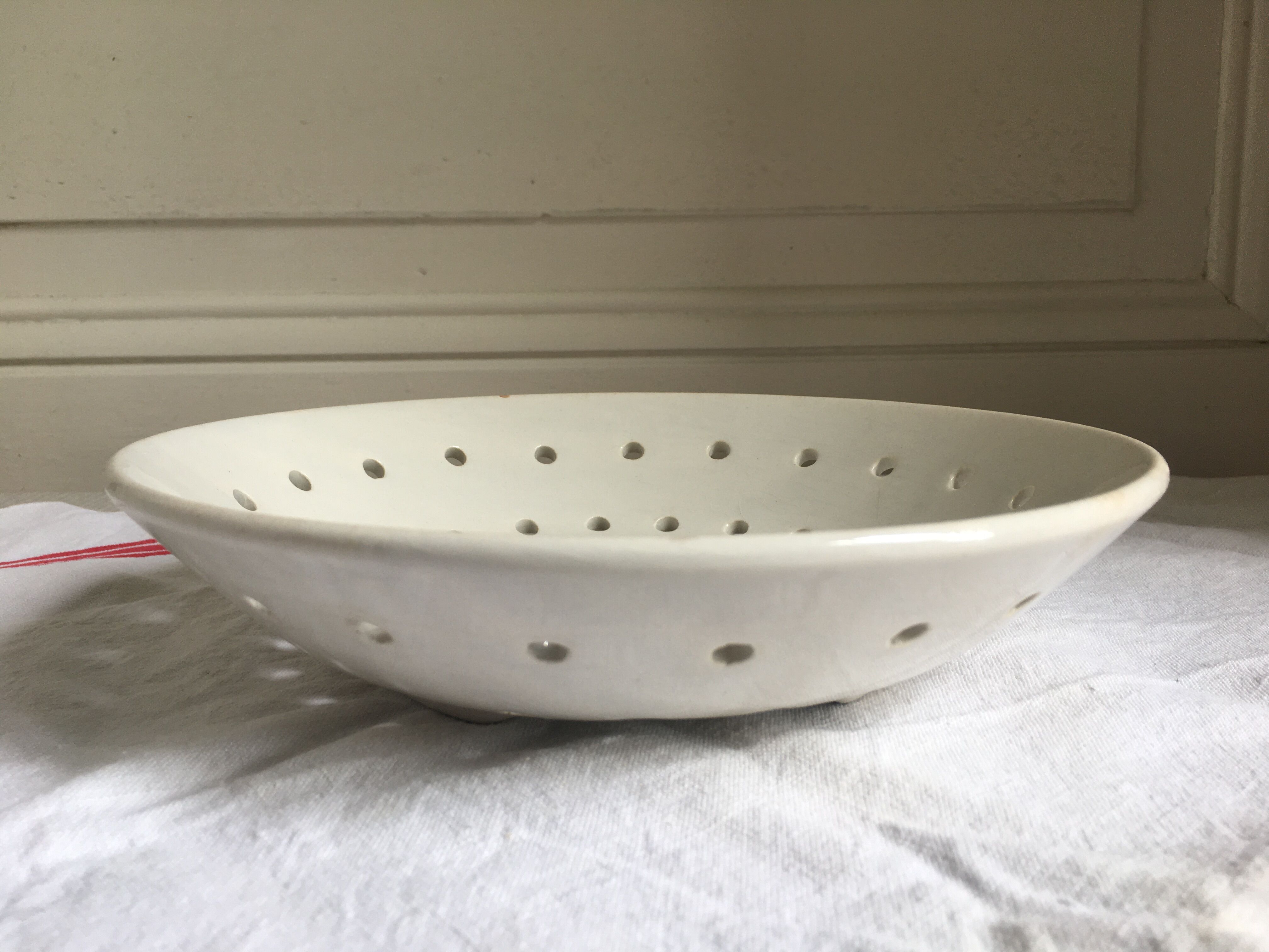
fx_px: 1063
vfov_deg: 48.2
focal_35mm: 29
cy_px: 476
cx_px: 634
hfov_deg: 61.7
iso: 32
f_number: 2.2
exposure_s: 1/100
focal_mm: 4.15
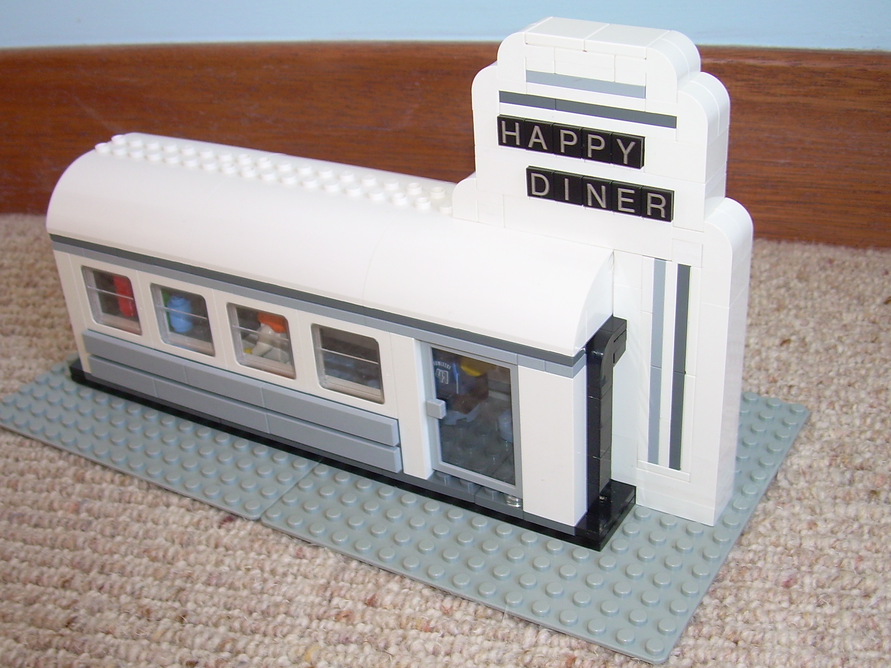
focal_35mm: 46
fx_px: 1184
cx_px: 449
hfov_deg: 41.2
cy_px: 343
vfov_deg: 31.5
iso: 50
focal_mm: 6.3
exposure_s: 1/30
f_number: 2.8
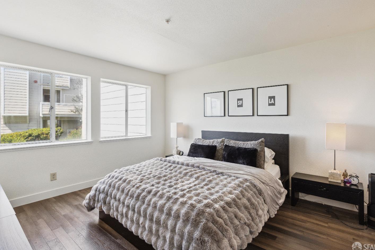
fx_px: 177
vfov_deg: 70.4
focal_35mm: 17
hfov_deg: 93.2
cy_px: 120
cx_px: 195
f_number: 11
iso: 200
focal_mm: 16
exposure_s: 1/6
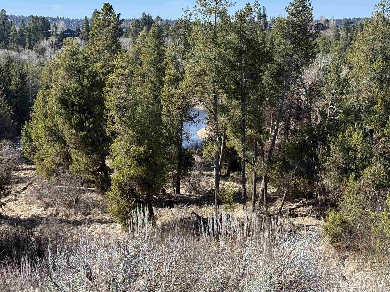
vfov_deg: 24.0
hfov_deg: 31.7
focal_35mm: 61
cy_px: 120
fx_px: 687
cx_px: 211
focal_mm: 6.76
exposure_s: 1/3096
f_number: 1.78
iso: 100
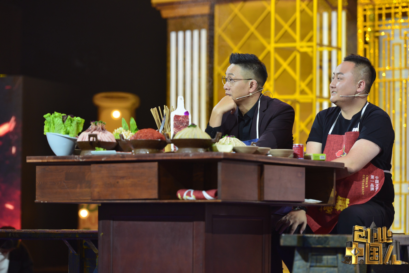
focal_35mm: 140
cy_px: 136
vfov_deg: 9.8
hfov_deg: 14.7
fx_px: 1591
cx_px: 204
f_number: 3.2
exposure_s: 1/160
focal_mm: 140
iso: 1600
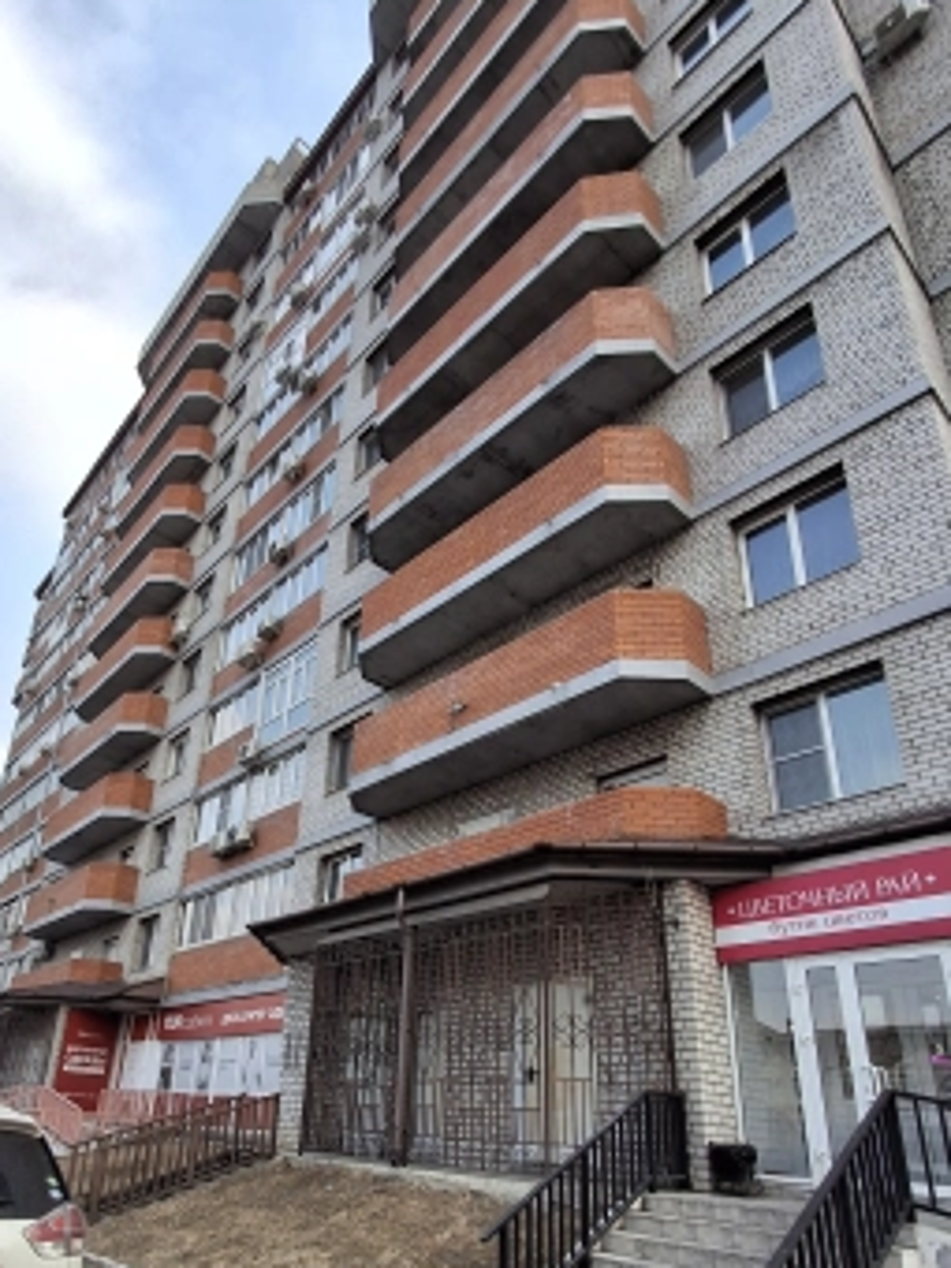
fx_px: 806
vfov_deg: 74.6
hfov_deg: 60.6
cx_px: 382
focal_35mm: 22
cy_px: 817
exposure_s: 1/397
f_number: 2.2
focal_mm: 1.64
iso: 40
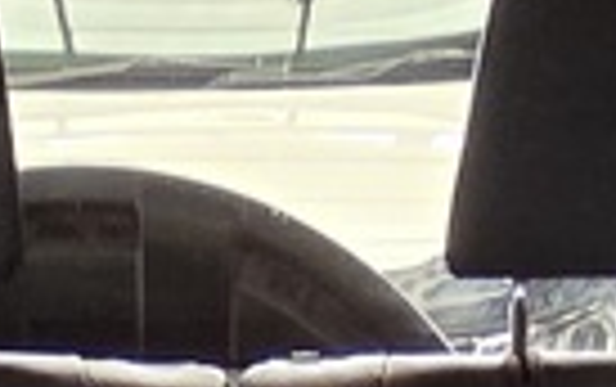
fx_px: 1731
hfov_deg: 20.1
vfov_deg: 7.6
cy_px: 1634
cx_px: 216
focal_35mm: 103
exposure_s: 1/50
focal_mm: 2.2
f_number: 2.2
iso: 1250
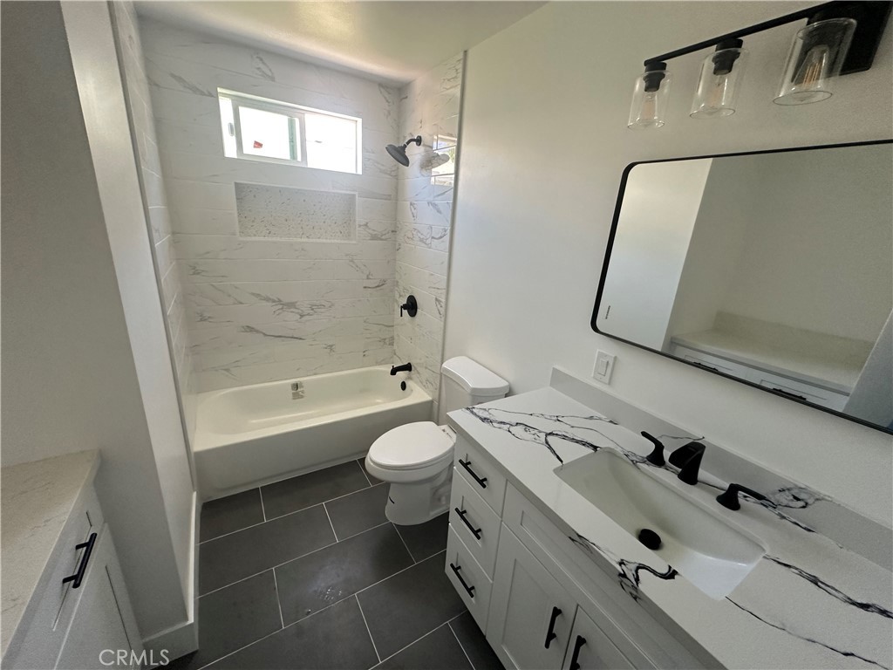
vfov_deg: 85.7
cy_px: 335
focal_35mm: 14
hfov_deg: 102.1
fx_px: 361
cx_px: 446
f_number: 2.2
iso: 200
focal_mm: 2.22
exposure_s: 1/99
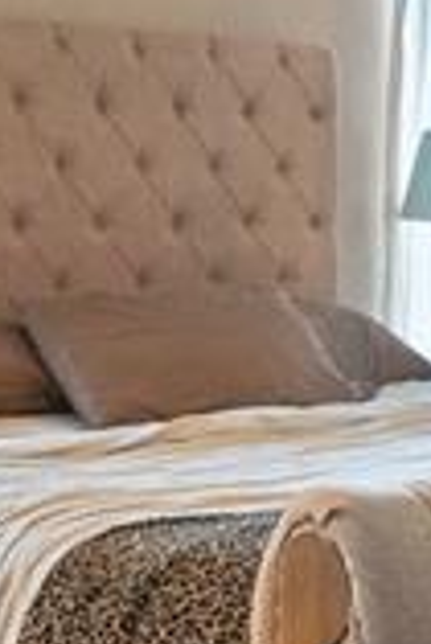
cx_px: 435
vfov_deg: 25.8
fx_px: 1398
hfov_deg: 17.1
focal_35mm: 78
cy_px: 201
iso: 640
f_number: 9
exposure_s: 1/2
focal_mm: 12
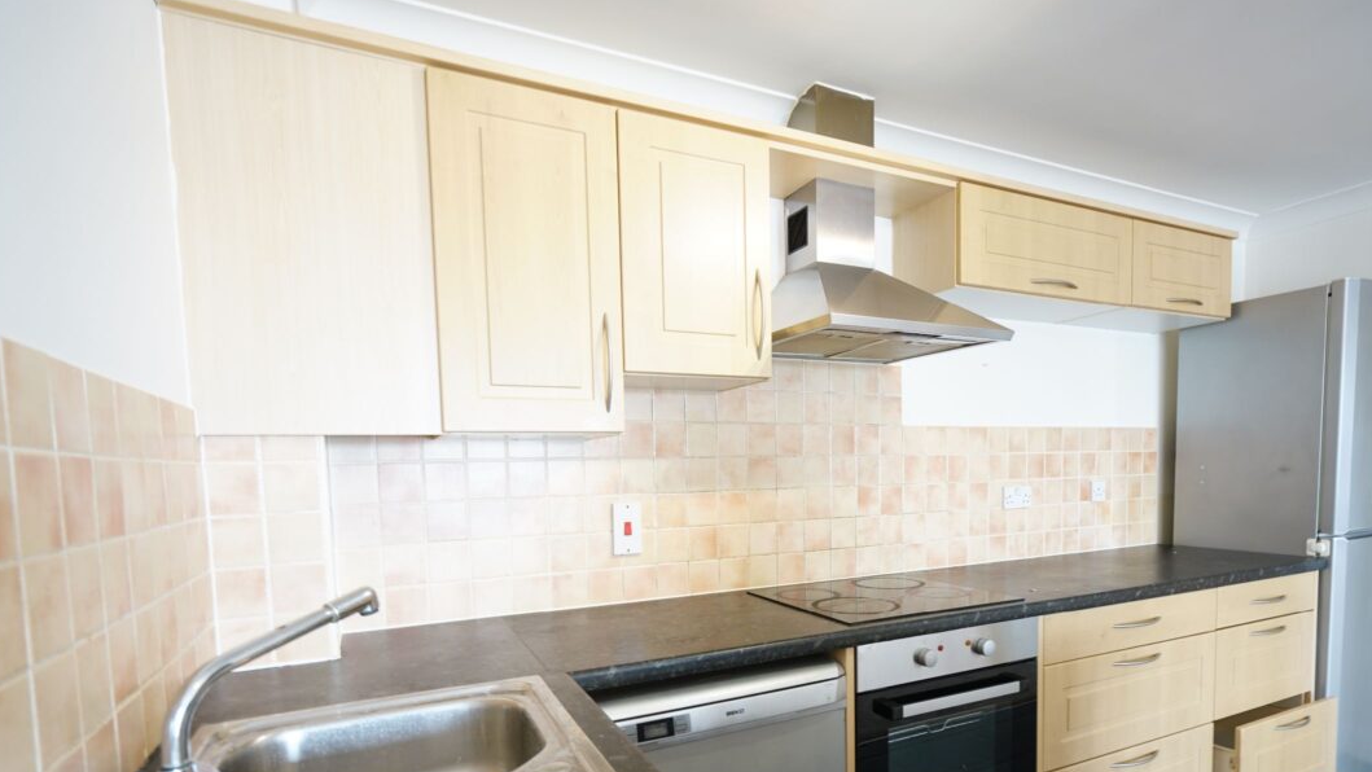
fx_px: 691
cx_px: 720
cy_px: 515
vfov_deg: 57.1
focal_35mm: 19
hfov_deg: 89.5
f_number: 4
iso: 400
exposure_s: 1/15
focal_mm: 16
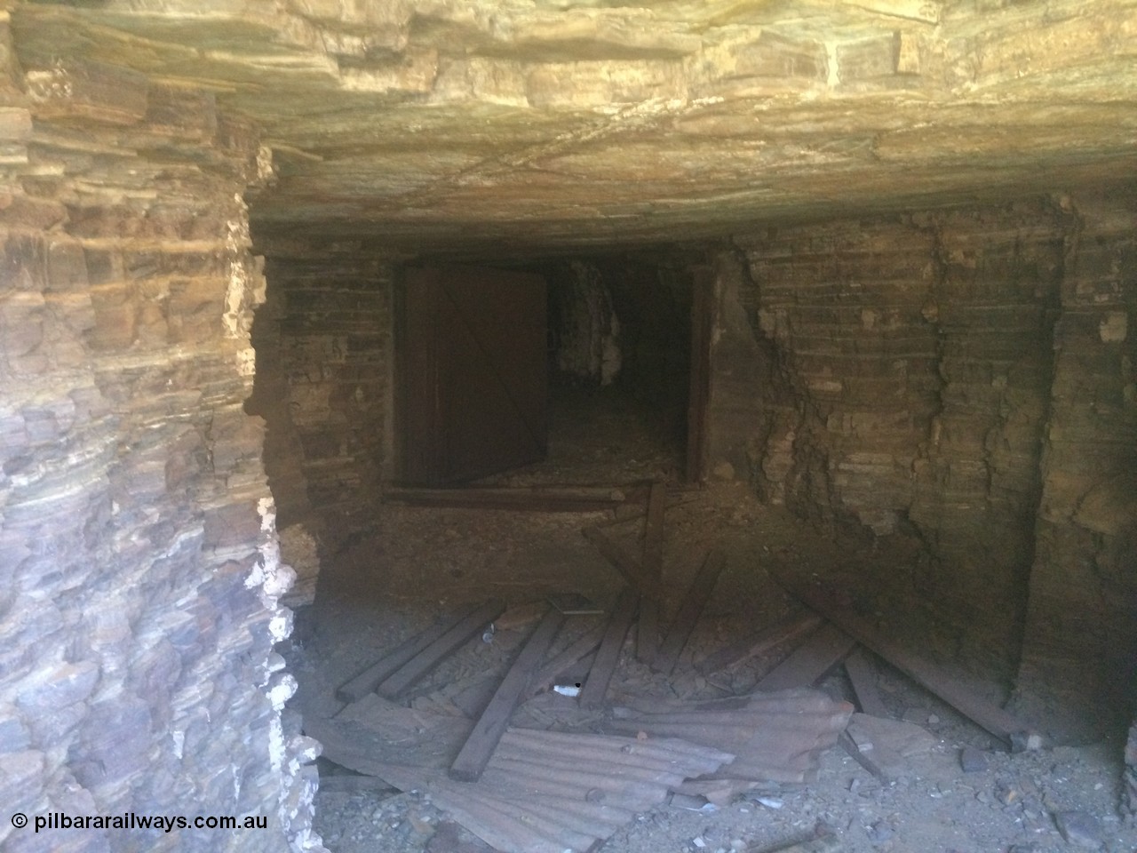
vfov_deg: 48.2
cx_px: 568
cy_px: 426
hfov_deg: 61.7
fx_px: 953
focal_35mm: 29
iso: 400
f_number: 2.2
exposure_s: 1/17
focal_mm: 4.15
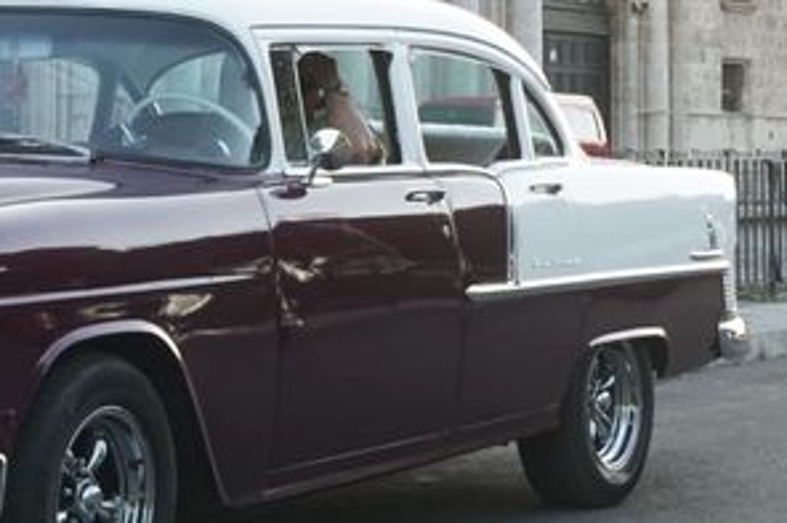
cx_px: 187
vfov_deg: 9.4
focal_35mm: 142
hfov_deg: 14.4
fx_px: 3102
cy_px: -255
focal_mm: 35
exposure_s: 1/125
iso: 800
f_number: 8
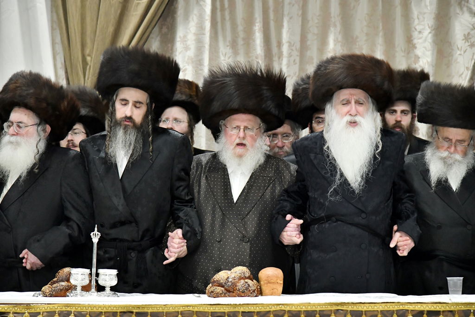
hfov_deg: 17.1
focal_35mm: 120
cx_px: 238
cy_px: 158
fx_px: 1583
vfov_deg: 11.4
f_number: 5
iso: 5000
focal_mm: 120
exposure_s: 1/250
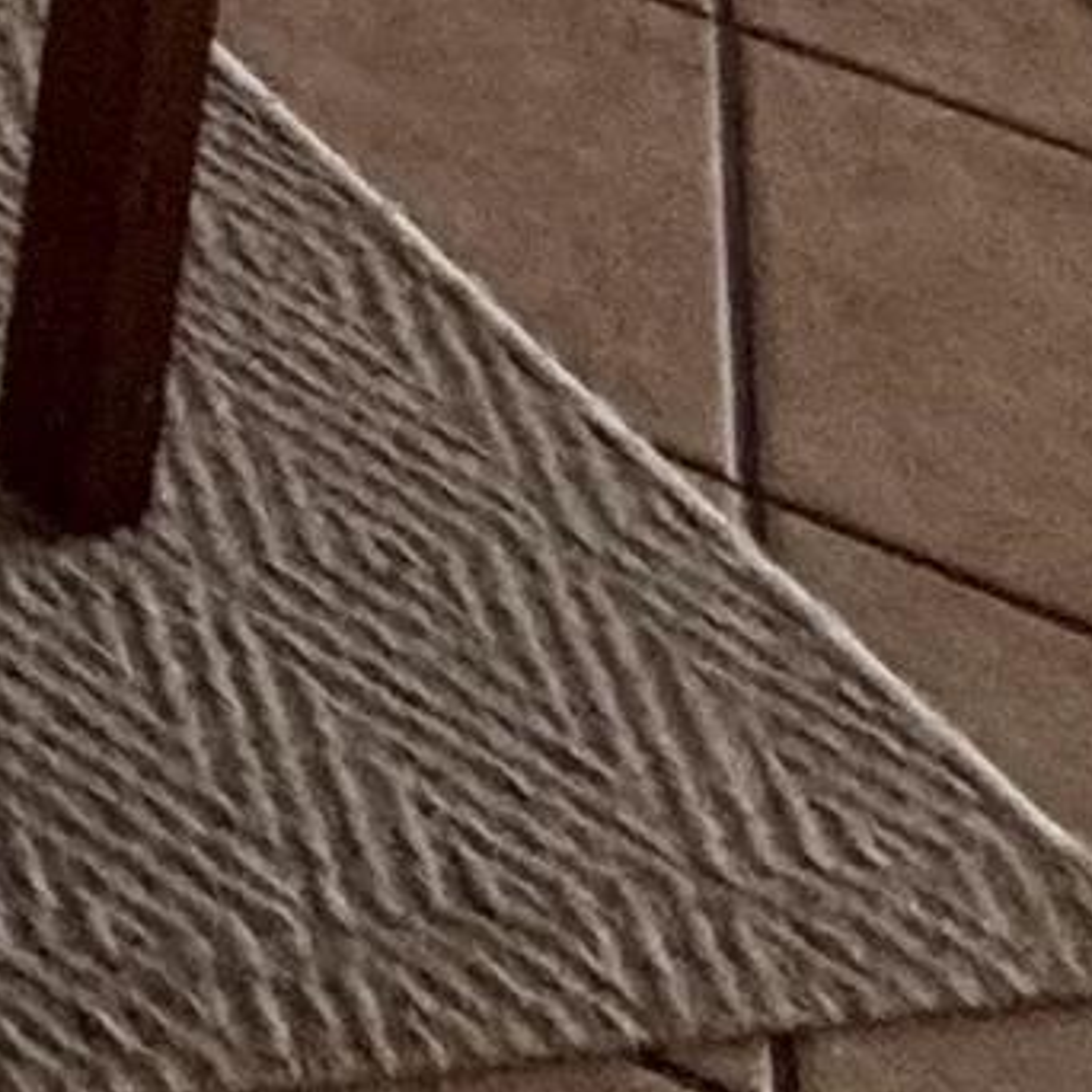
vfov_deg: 10.2
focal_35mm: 111
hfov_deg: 9.4
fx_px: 3962
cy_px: -2379
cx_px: -2720
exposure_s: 1/60
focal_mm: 2.22
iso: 200
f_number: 2.2
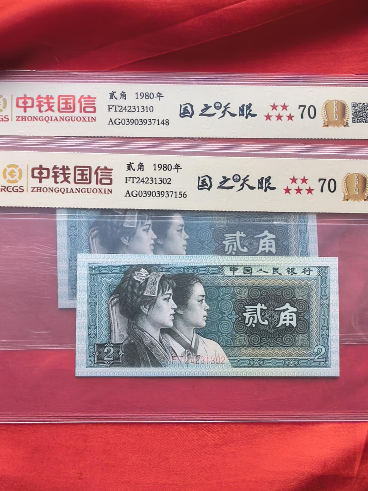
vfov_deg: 39.7
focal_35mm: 48
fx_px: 680
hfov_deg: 30.3
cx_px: 184
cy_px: 246
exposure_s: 1/50
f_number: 2.2
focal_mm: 1.95
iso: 80
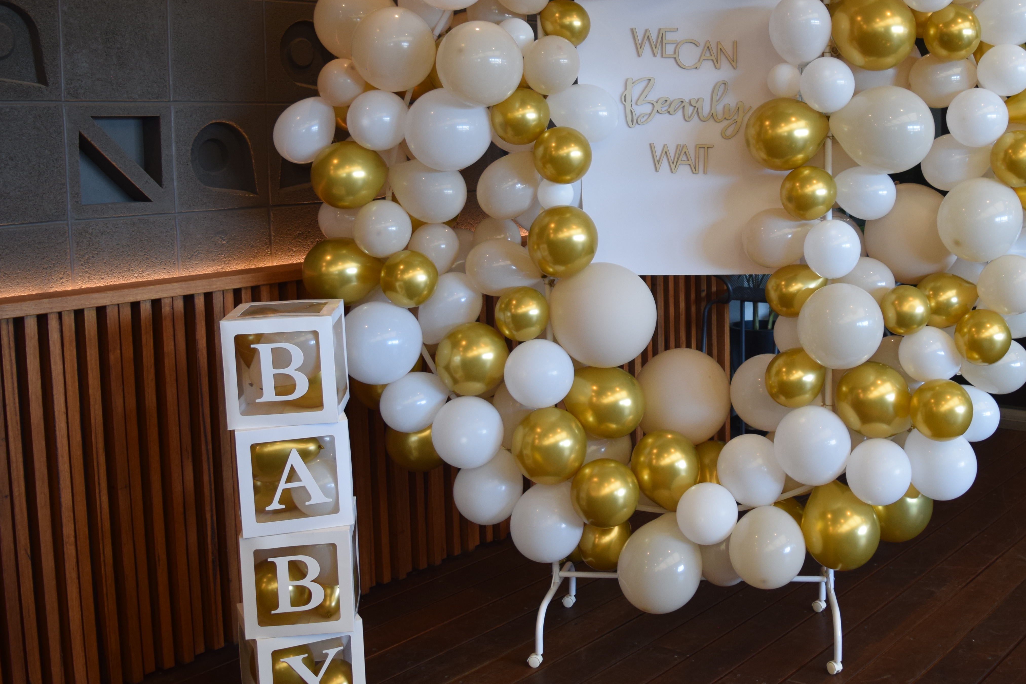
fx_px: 1140
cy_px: 218
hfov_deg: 47.7
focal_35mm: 40
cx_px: 683
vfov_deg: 33.1
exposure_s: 1/60
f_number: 4
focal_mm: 18
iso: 500
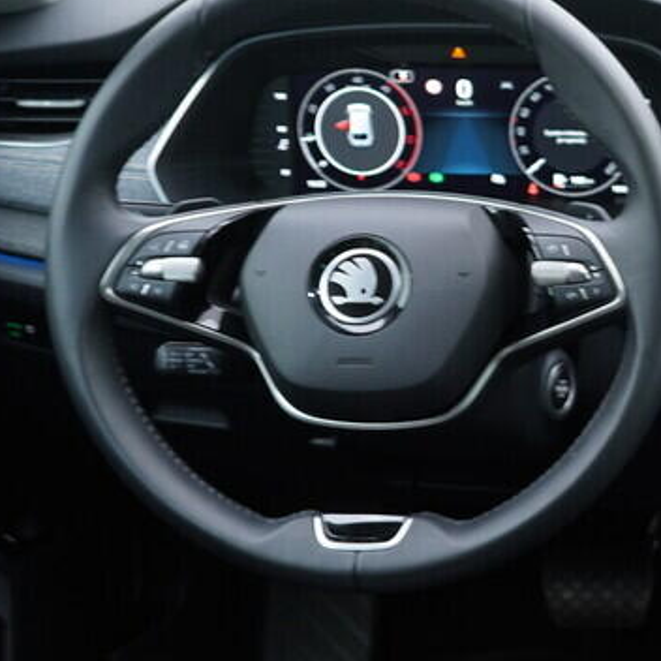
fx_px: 1923
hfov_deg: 18.2
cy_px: 416
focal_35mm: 89
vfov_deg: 19.5
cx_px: 849
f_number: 2.8
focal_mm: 24
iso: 250
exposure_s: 1/40
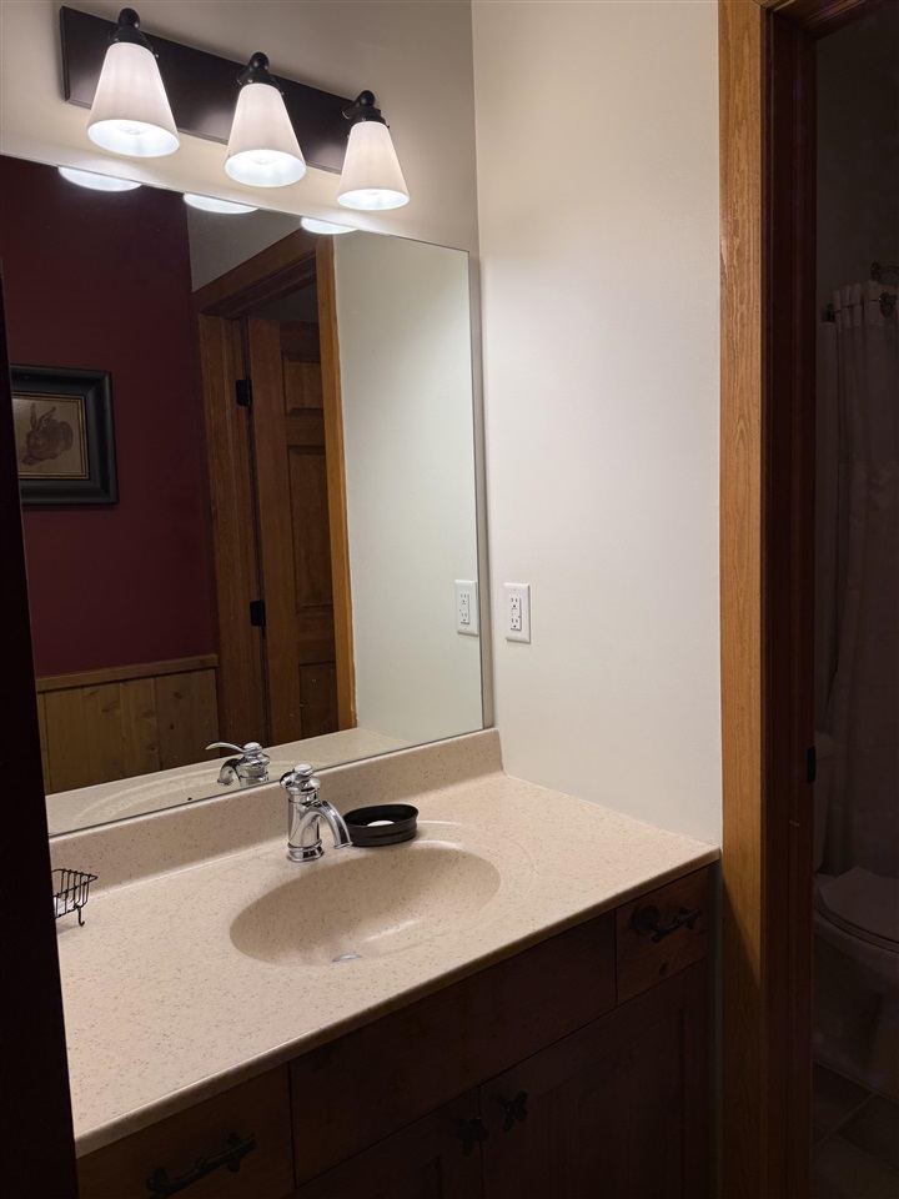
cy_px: 600
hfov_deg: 56.8
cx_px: 450
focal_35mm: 24
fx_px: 831
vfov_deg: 71.6
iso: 64
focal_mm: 6.76
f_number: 1.78
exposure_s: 1/120
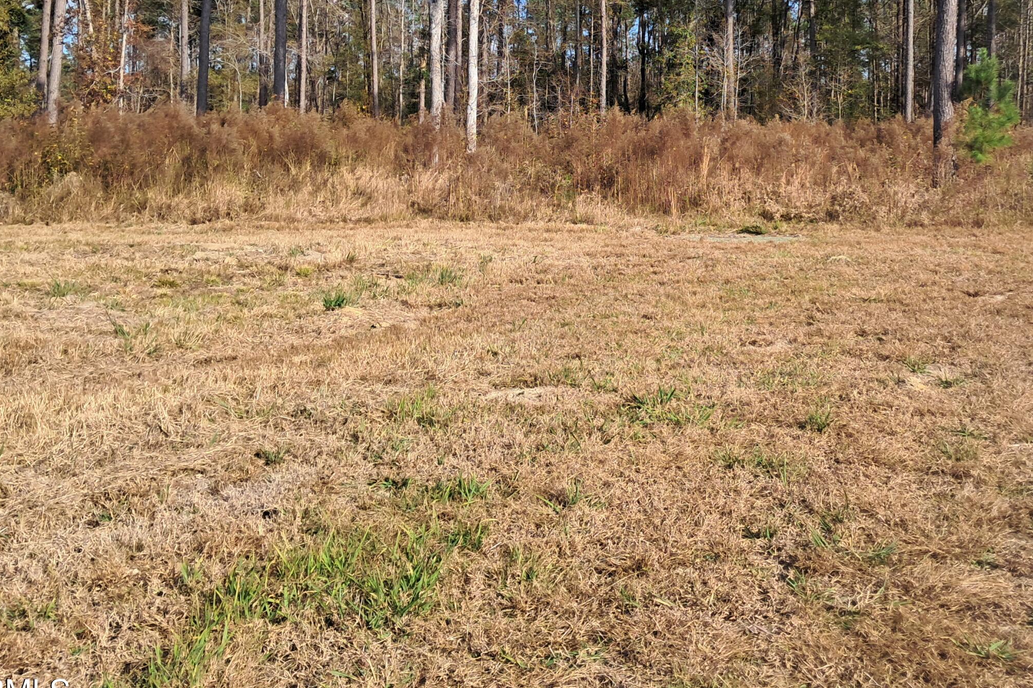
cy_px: 166
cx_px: 628
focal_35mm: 42
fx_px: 1205
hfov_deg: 46.1
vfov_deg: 31.3
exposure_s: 1/395
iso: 50
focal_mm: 4
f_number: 1.8
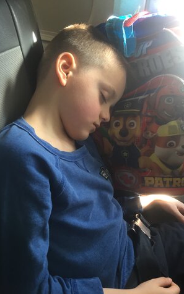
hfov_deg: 40.5
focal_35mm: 31
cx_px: 100
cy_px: 147
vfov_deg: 61.3
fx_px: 249
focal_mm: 4.15
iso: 80
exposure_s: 1/30
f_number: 2.2
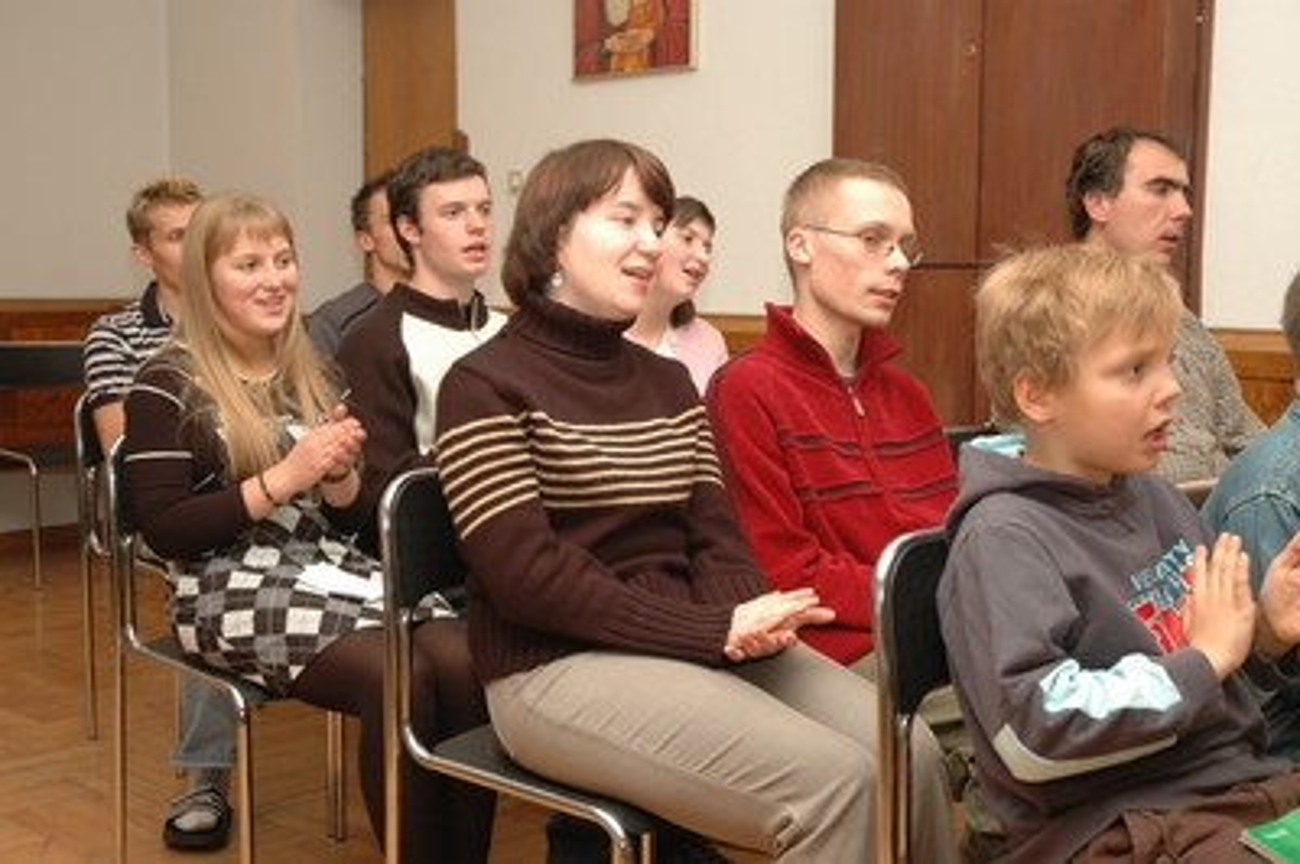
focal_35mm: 46
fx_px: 1678
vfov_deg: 28.9
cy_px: 432
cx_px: 650
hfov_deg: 42.4
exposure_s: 1/60
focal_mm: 31
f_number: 4
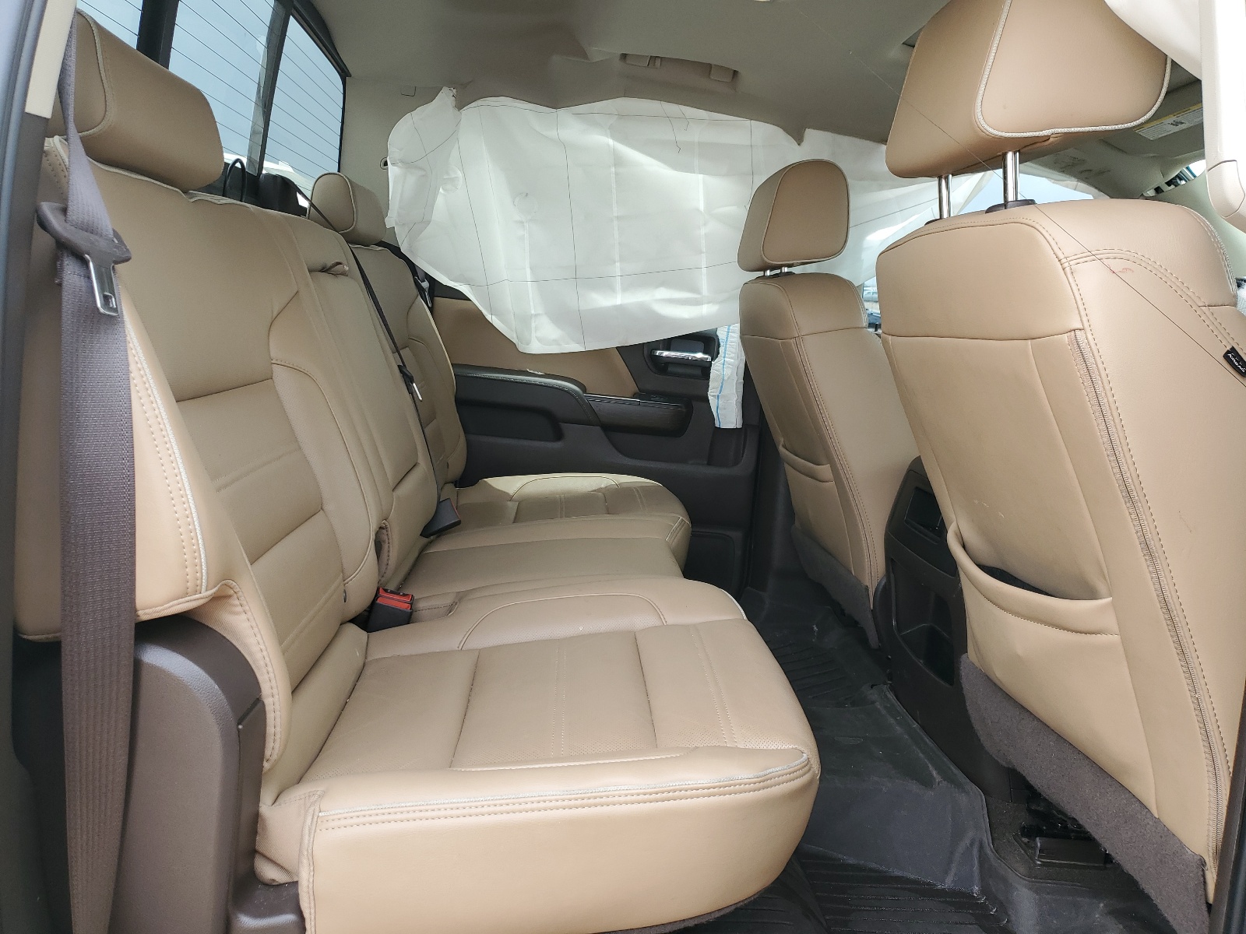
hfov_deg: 67.3
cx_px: 623
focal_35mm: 26
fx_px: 936
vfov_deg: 53.1
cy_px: 467
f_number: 1.5
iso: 50
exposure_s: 1/213
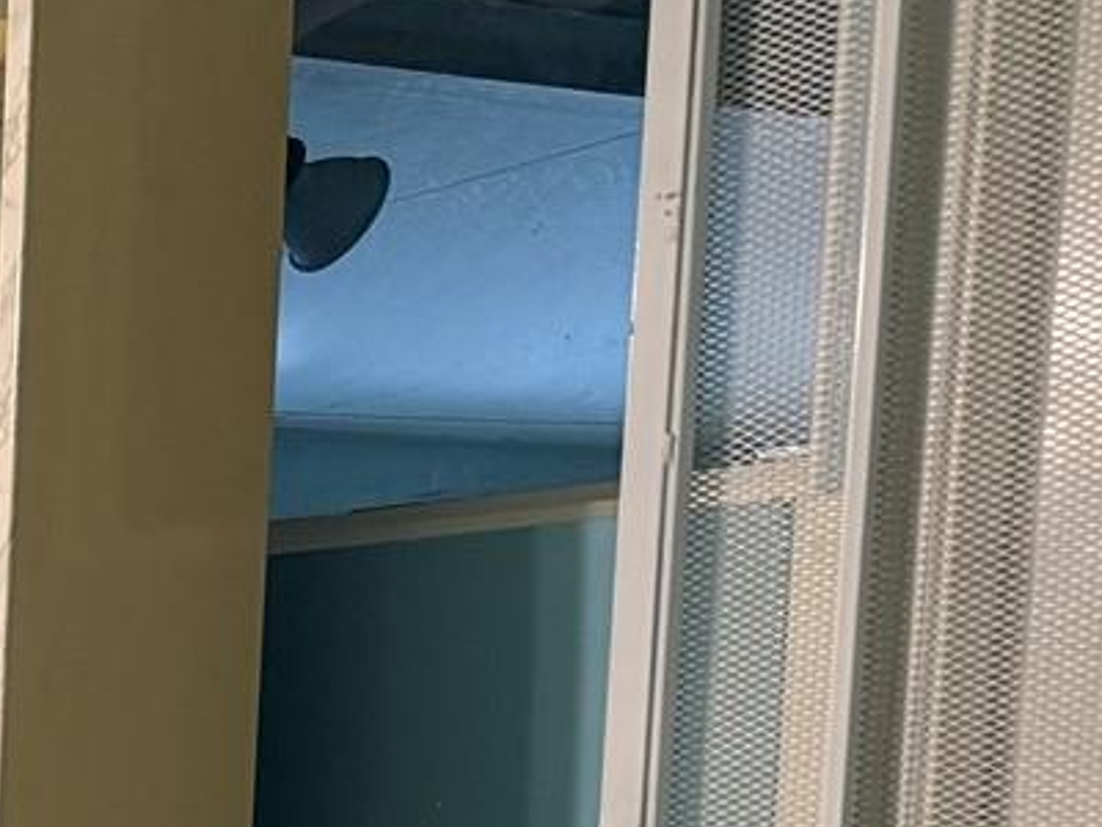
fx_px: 3056
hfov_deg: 16.9
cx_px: -882
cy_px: 1287
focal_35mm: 96
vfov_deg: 14.3
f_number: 1.78
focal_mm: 6.76
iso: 320
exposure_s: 1/60
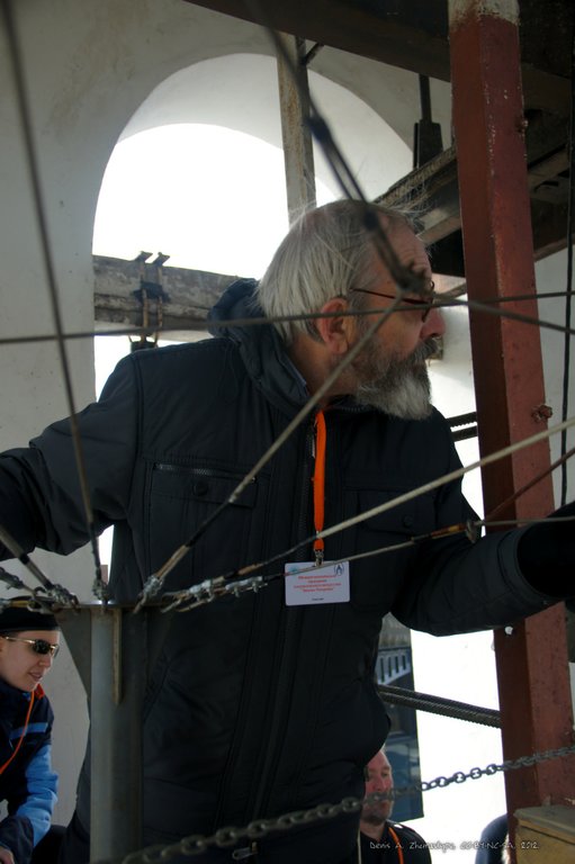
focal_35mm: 36
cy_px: 432
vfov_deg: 53.2
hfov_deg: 36.8
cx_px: 288
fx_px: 864
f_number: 5.6
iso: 200
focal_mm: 24
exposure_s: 1/160
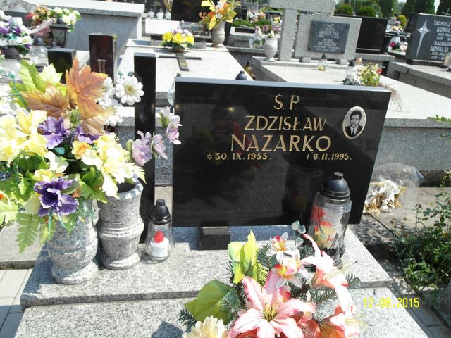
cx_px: 226
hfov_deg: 60.0
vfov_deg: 46.8
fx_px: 391
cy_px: 169
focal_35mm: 30
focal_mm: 6.5
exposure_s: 1/350
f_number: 4.1
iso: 80
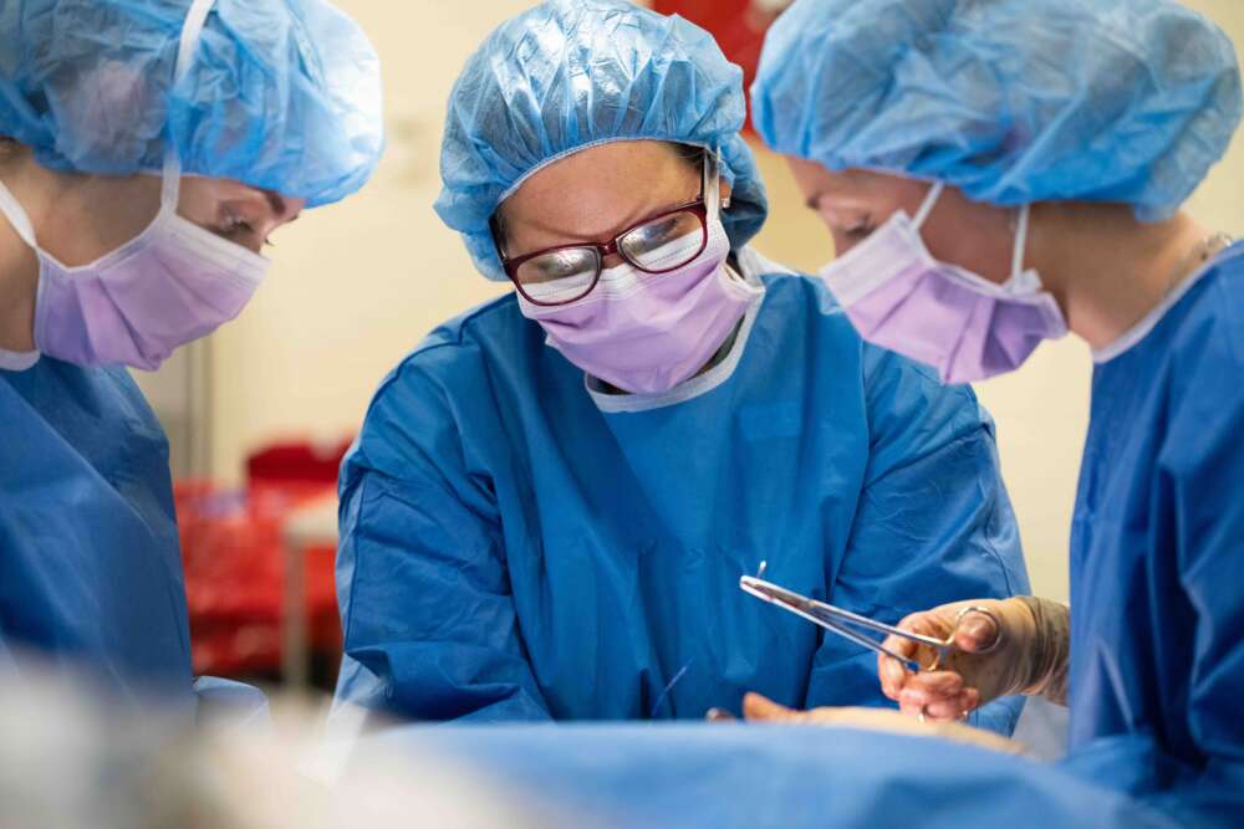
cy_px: 414
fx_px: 3629
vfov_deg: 13.0
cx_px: 622
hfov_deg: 19.5
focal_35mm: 105
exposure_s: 1/200
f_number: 4
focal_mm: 105
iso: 1600
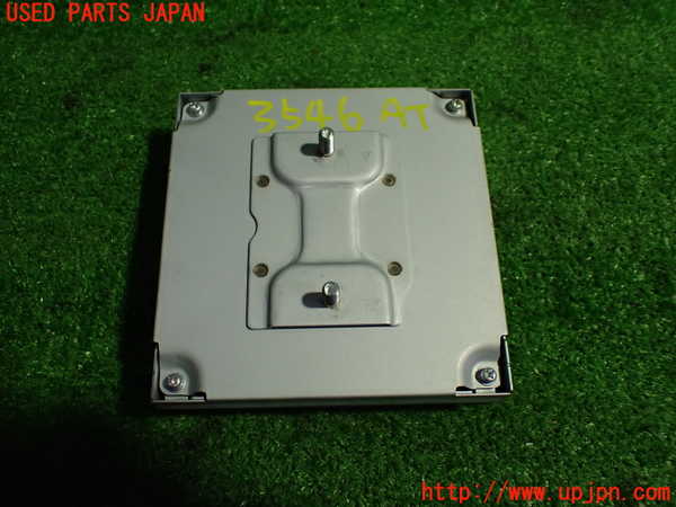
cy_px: 254
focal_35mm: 30
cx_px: 338
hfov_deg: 60.0
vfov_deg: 46.8
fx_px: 586
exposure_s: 1/125
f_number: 2.3
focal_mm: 5.4
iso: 320
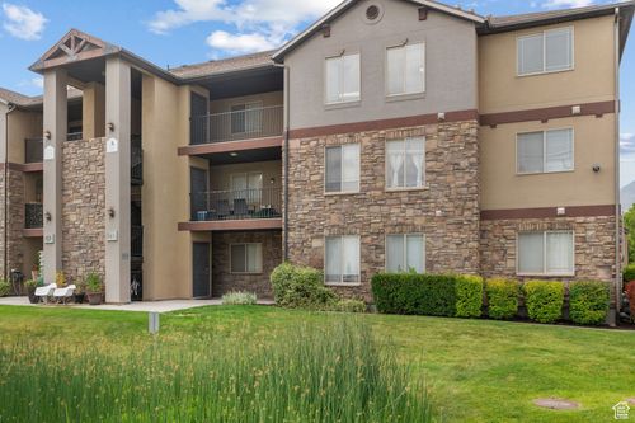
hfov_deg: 64.6
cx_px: 318
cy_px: 212
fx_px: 503
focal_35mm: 28
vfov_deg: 45.6
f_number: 8
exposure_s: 1/25
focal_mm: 28.5
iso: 250
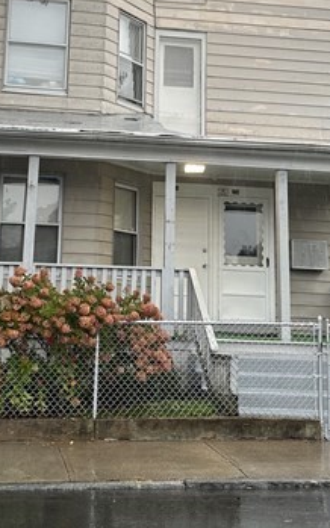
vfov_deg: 35.7
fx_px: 806
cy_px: 156
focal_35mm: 56
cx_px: 135
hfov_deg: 23.1
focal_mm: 6.86
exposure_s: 1/263
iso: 80
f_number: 1.78
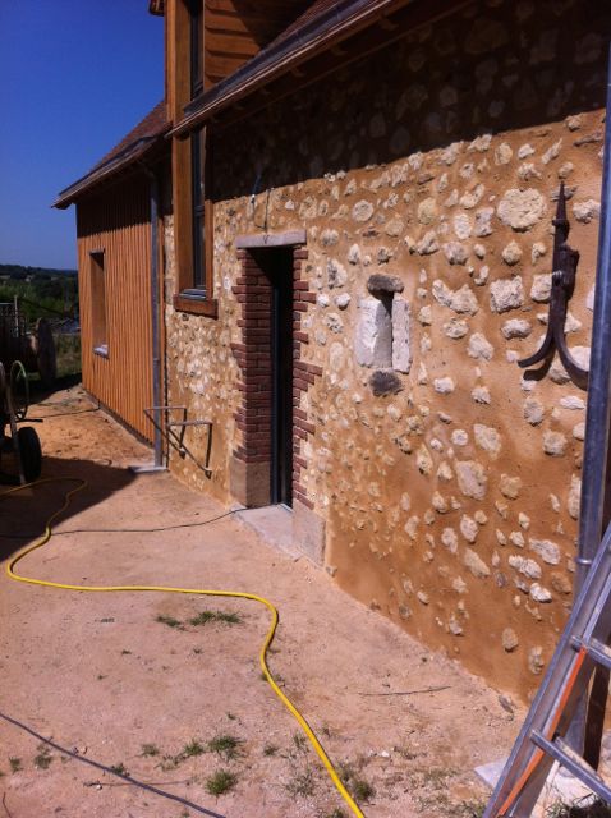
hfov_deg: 40.6
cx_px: 306
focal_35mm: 35
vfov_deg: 52.7
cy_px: 409
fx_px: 826
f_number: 2.8
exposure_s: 1/3016
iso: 80
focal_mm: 3.85
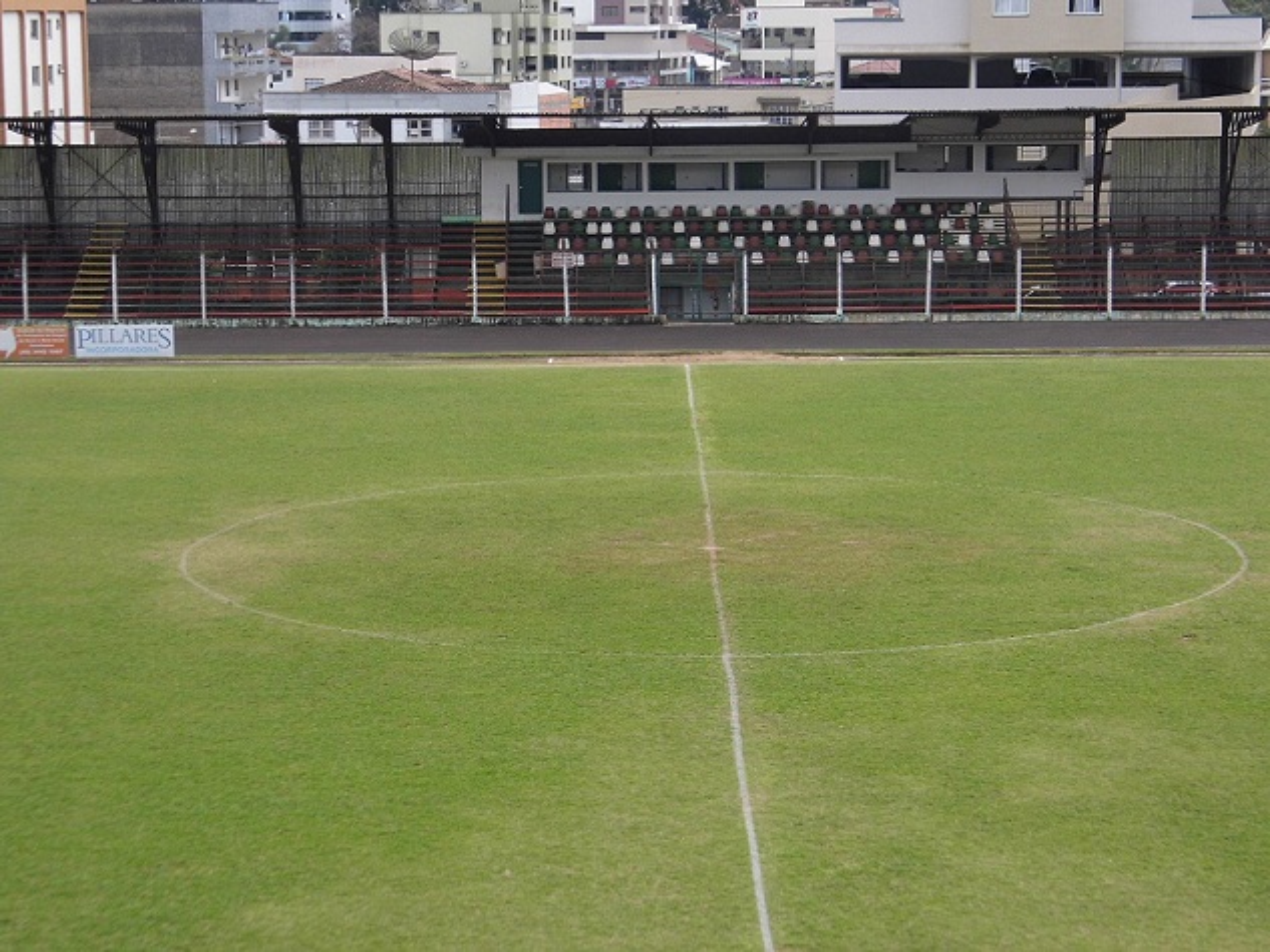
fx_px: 2972
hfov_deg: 24.1
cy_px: 476
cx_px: 635
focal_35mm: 81
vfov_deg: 18.2
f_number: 4.2
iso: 100
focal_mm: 14.6
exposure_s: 1/320
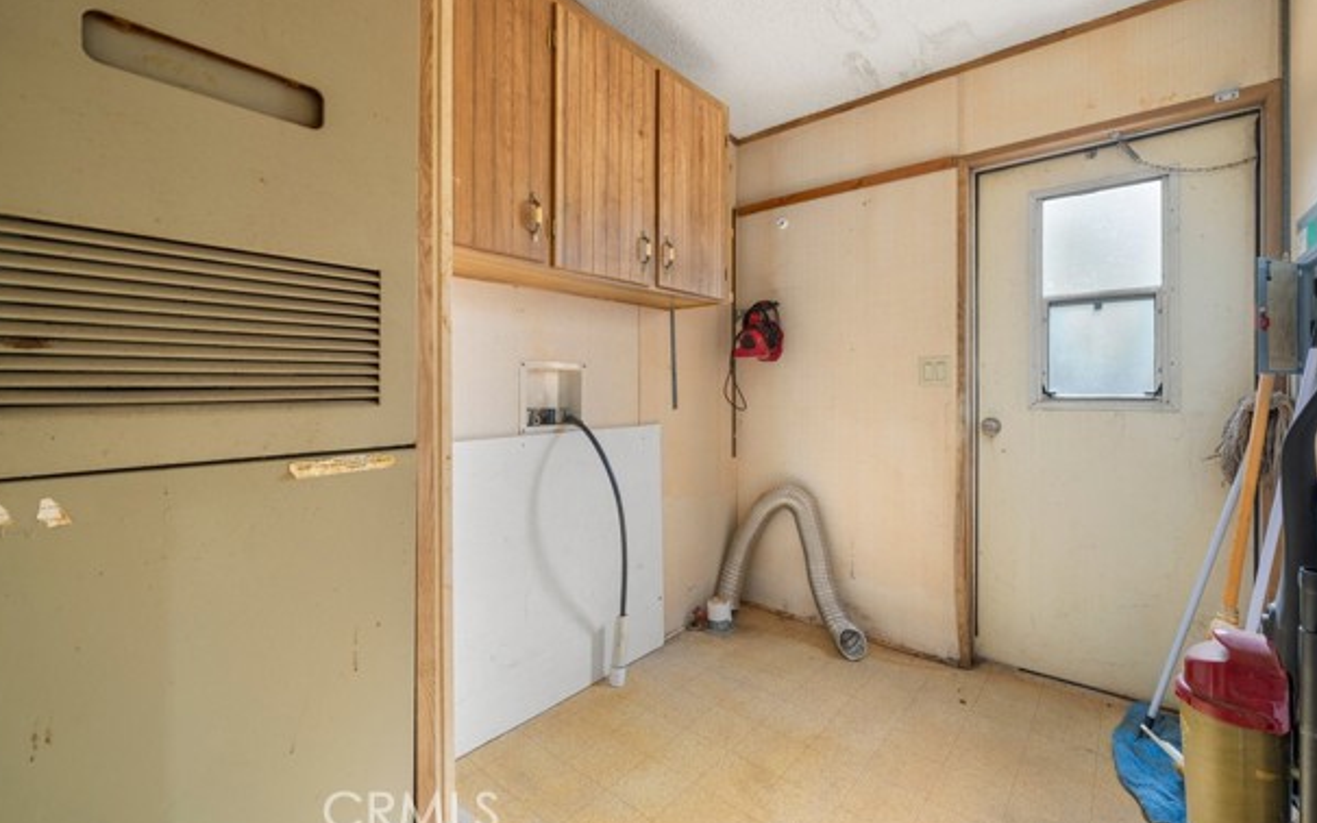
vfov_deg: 78.5
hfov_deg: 105.3
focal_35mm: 14
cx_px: 681
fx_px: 502
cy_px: 379
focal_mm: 13
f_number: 7.1
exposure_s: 1/1.67
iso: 400
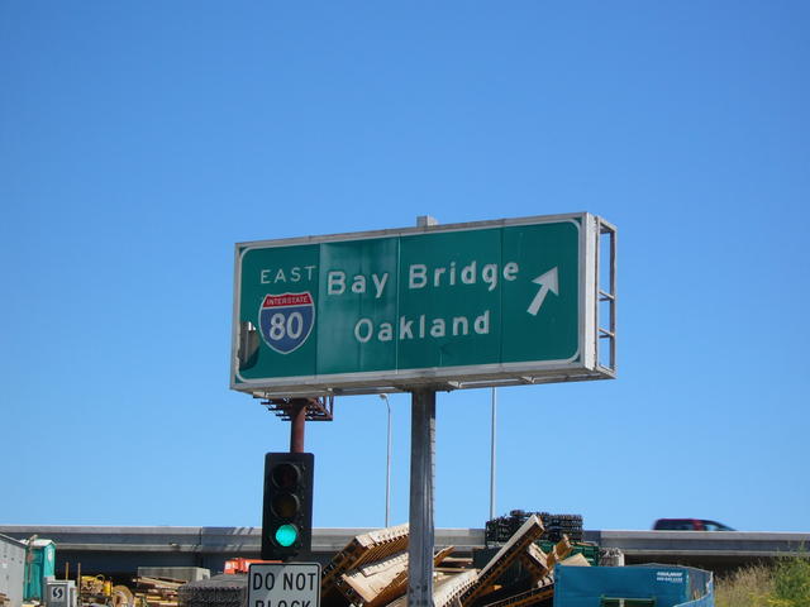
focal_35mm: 105
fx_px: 2457
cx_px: 405
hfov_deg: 18.7
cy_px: 304
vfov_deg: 14.1
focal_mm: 17.4
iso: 50
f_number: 14
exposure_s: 1/50
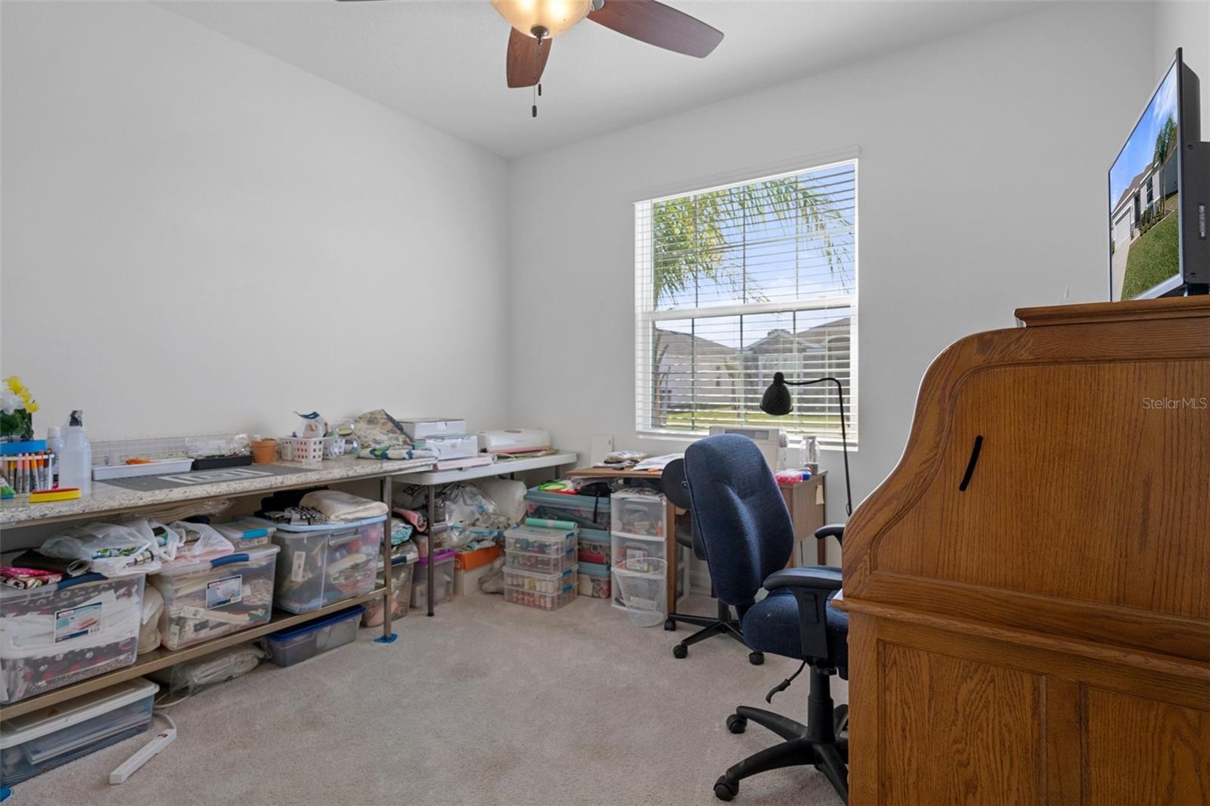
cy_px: 403
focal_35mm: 17
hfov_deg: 93.3
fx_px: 571
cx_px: 605
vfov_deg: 70.4
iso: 320
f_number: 8
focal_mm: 17
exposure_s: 1/8
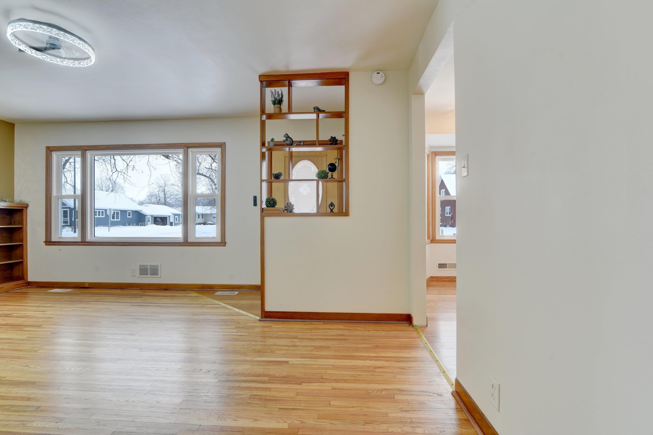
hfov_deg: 96.7
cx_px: 326
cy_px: 218
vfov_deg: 73.7
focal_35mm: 16
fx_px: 290
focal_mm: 16
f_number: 8
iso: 100
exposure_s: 1/10
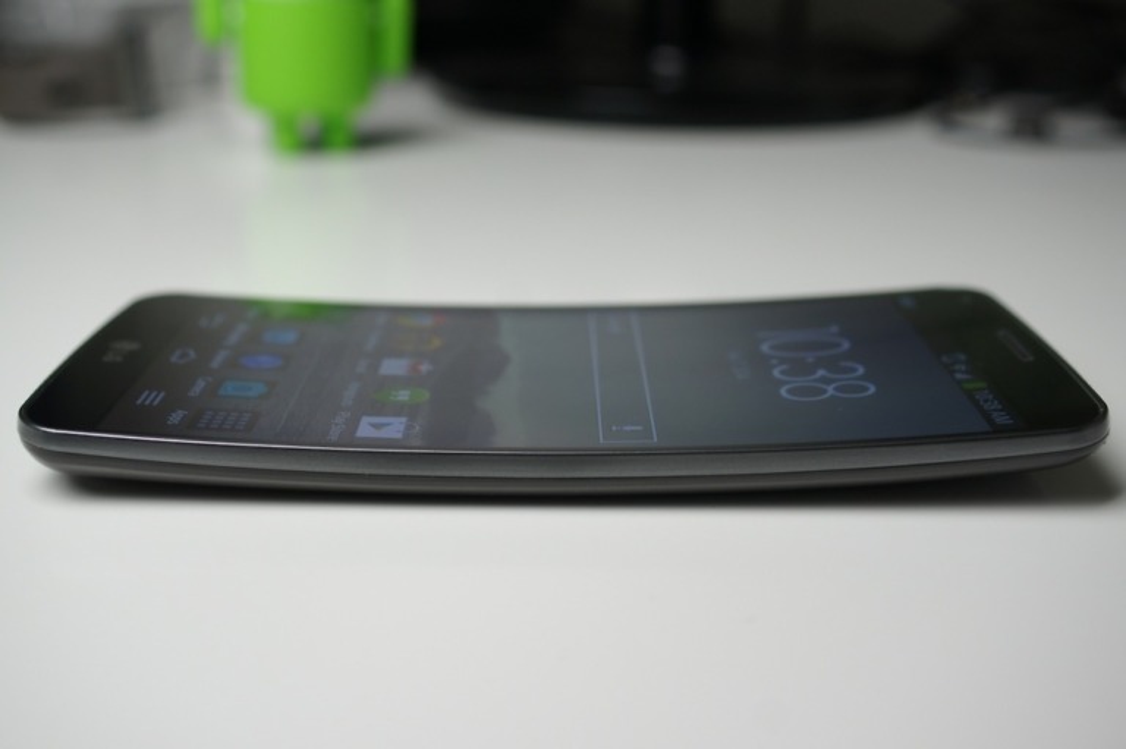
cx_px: 563
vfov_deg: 29.8
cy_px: 374
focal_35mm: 45
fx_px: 1407
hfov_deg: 43.6
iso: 125
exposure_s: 1/50
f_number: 5
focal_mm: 30
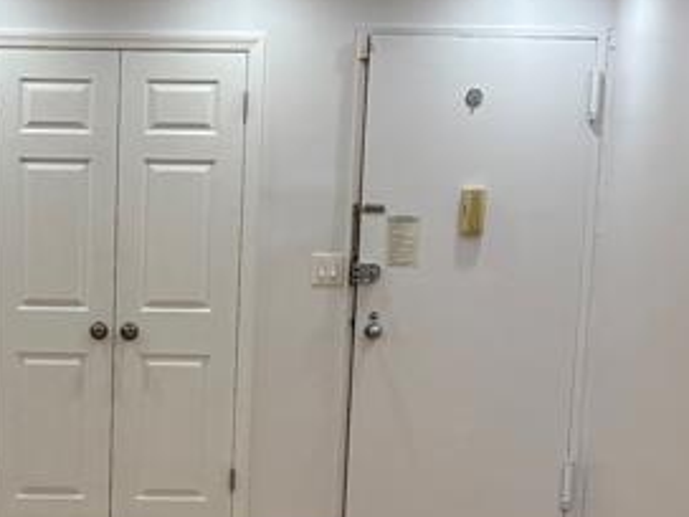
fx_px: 1951
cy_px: 509
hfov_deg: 19.7
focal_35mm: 98
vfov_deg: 14.9
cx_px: 68
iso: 80
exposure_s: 1/121
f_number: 1.6
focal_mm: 5.96
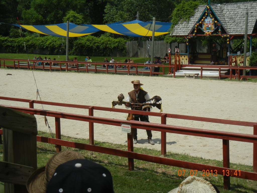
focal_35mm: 68
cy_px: 96
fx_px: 505
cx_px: 128
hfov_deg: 28.6
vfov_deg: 21.6
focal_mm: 12.2
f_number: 8.2
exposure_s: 1/494
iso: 160
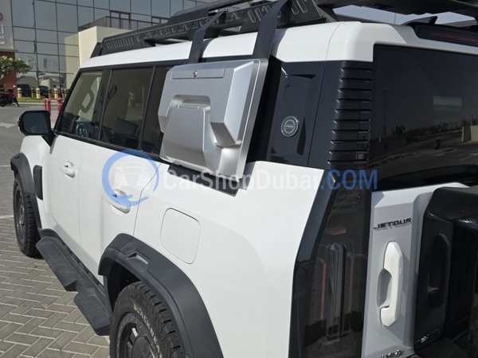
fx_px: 318
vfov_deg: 58.9
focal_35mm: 23
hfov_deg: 73.9
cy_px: 179
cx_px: 239
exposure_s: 1/1636
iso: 12
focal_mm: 6.3
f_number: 1.7
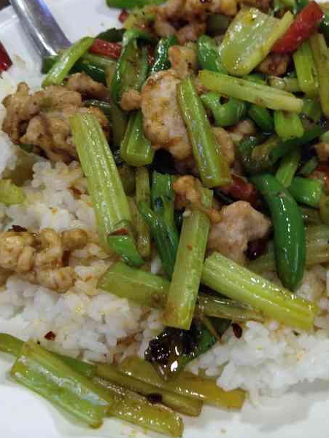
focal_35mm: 45
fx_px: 570
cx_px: 214
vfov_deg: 41.9
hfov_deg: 32.0
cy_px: 180
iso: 319
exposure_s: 1/50
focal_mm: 4.27
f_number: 1.8
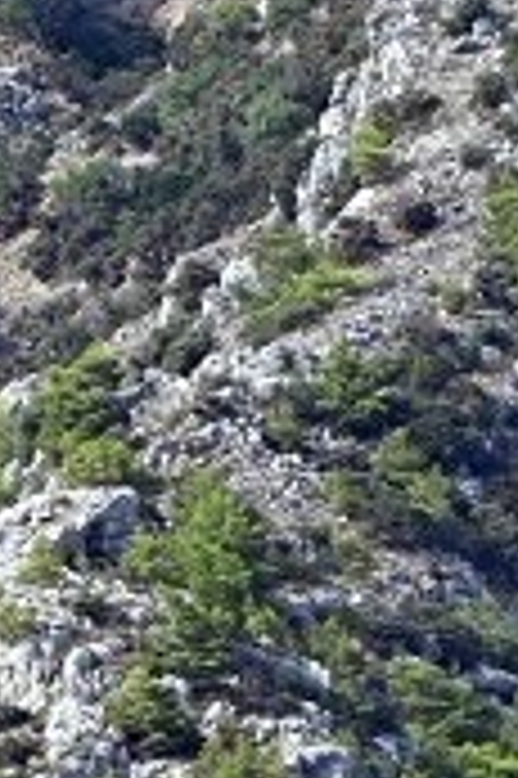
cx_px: -736
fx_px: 35746
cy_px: 1183
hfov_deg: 0.8
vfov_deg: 1.2
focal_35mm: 1653
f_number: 5.3
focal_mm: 220
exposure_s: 1/1000
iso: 250
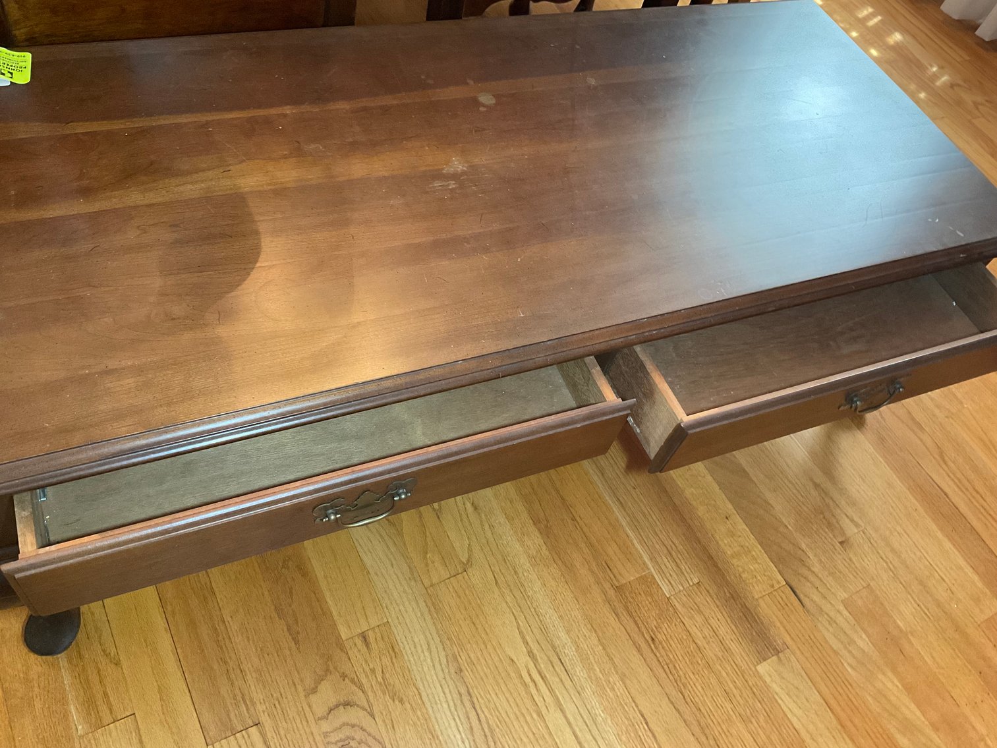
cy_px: 374
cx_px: 498
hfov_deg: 61.7
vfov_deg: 48.2
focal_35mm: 29
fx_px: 835
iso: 250
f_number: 1.8
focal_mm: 3
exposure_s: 1/60
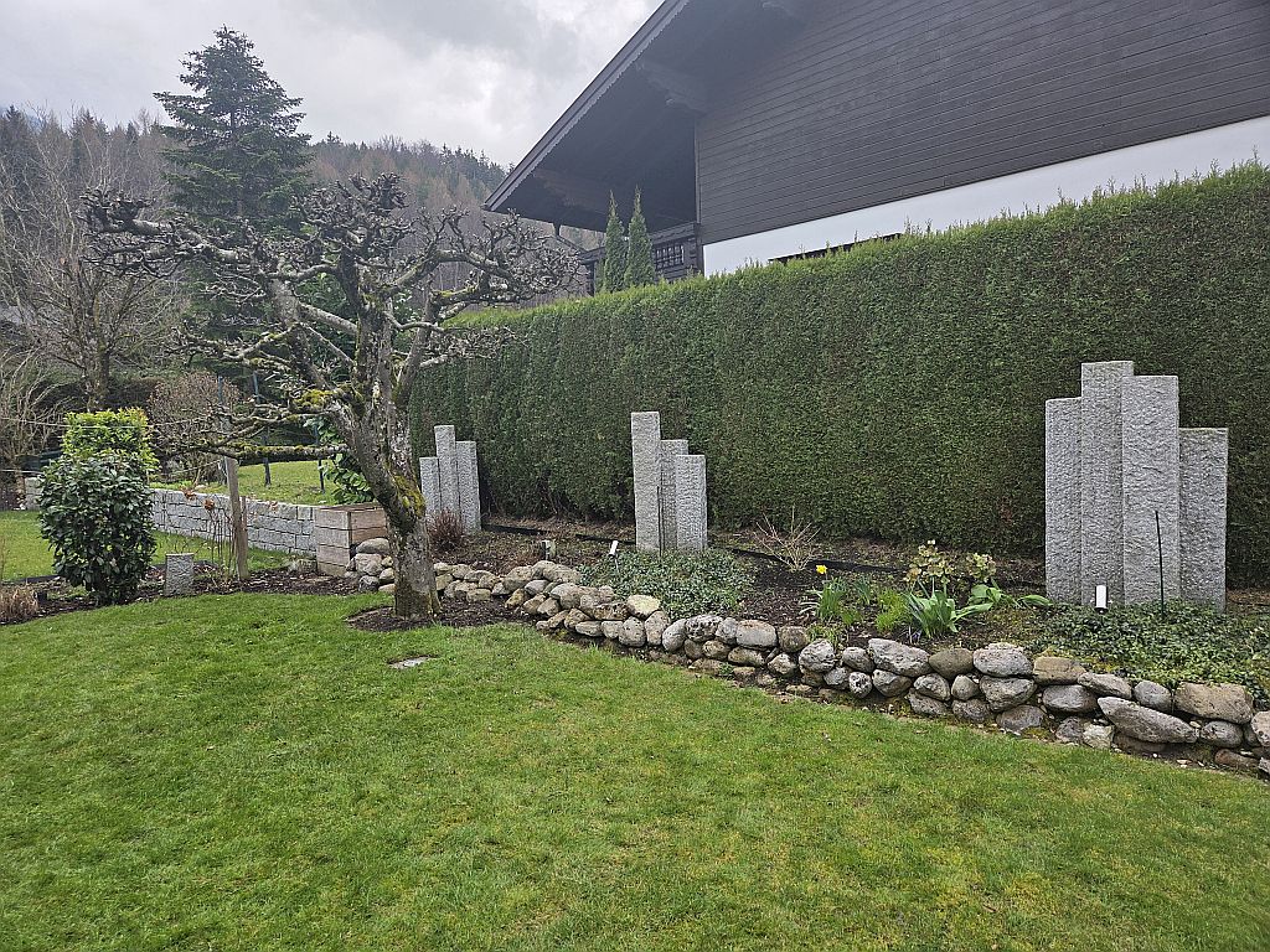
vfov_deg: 58.9
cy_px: 476
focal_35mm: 23
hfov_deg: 73.9
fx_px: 844
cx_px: 635
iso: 80
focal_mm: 5.4
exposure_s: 1/1070
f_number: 1.8
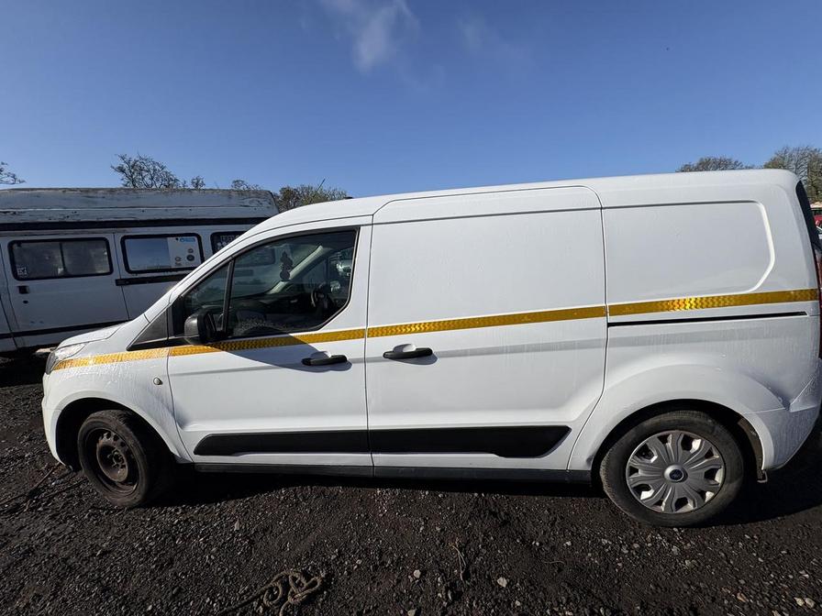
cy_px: 308
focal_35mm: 14
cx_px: 411
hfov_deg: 102.1
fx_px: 332
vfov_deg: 85.7
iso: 50
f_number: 2.2
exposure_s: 1/4132
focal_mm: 2.22
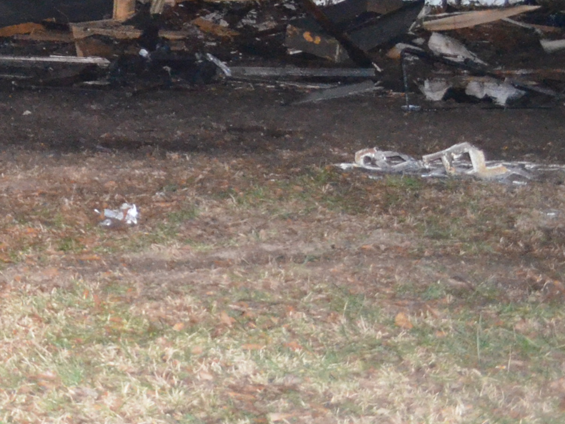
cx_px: -419
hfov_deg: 16.0
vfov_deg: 13.1
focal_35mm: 106
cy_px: -247
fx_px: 1730
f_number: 3.5
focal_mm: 18
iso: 3200
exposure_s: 1/60
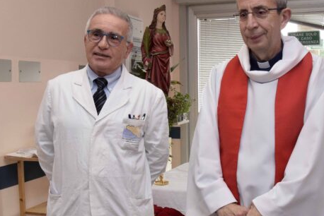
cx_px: 194
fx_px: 486
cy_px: 122
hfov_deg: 36.7
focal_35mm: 54
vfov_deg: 25.1
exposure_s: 1/100
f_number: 9
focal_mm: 22
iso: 1600
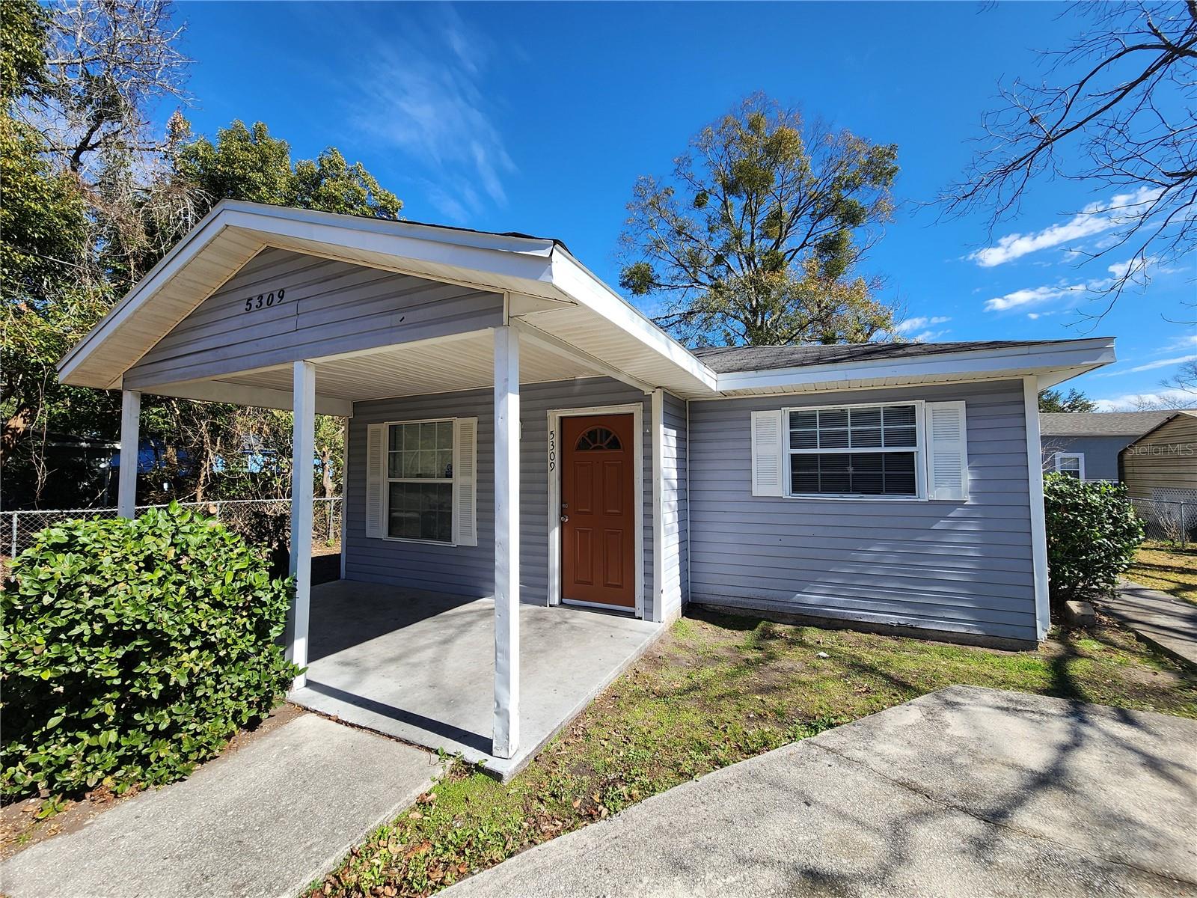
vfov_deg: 89.9
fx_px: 450
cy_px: 449
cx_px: 598
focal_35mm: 13
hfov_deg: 106.2
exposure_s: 1/1336
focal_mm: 2.2
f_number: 2.2
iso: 50
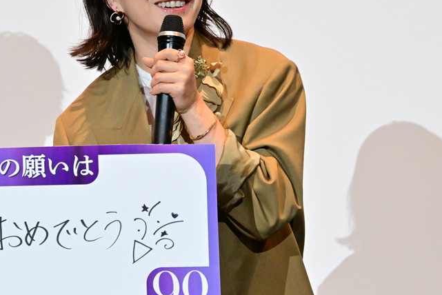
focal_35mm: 195
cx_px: 219
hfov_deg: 10.5
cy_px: 111
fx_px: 2395
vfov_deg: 7.0
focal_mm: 125
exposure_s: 1/200
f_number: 6.3
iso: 10000
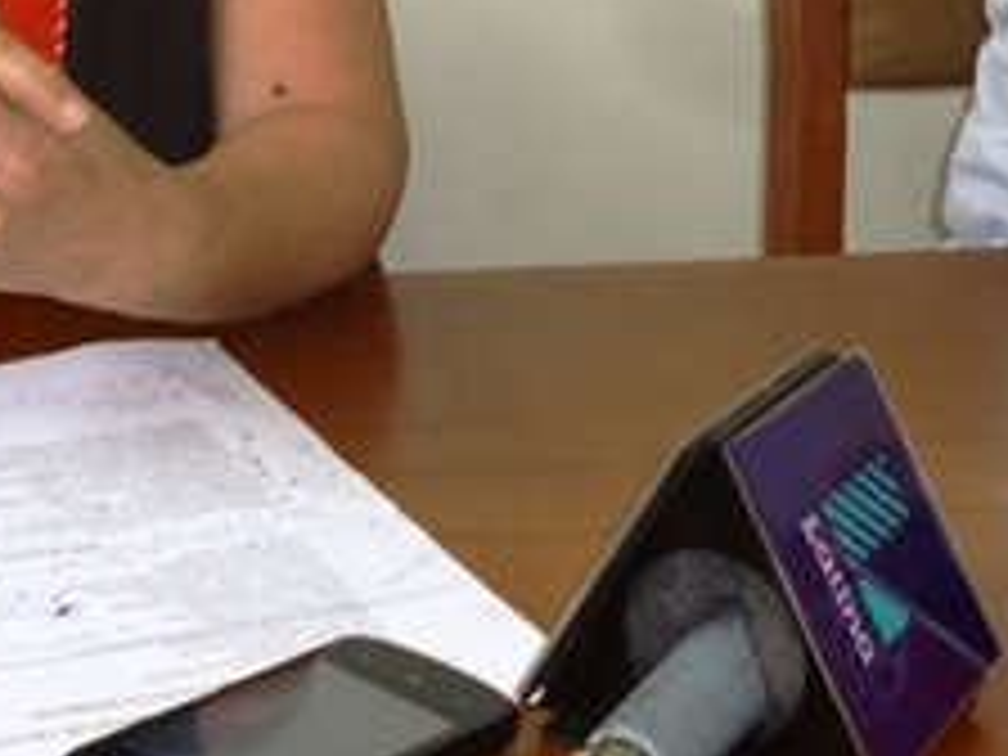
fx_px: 2330
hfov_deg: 24.4
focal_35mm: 80
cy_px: -315
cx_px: 513
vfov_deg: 17.0
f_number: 3.1
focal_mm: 5
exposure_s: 1/60
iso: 160
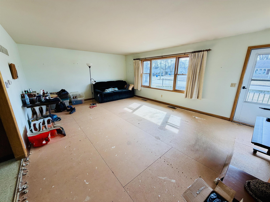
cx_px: 135
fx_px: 109
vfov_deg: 85.7
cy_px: 101
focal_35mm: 14
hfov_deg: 102.1
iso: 80
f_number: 2.2
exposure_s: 1/121
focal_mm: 2.22
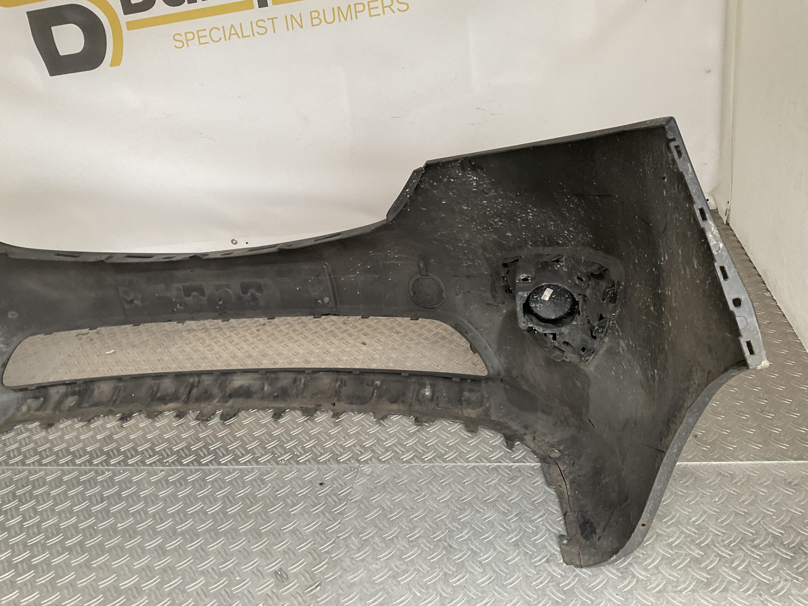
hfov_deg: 61.7
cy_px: 303
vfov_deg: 48.2
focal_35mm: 29
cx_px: 404
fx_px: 677
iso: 64
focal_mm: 3
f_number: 1.8
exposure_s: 1/50
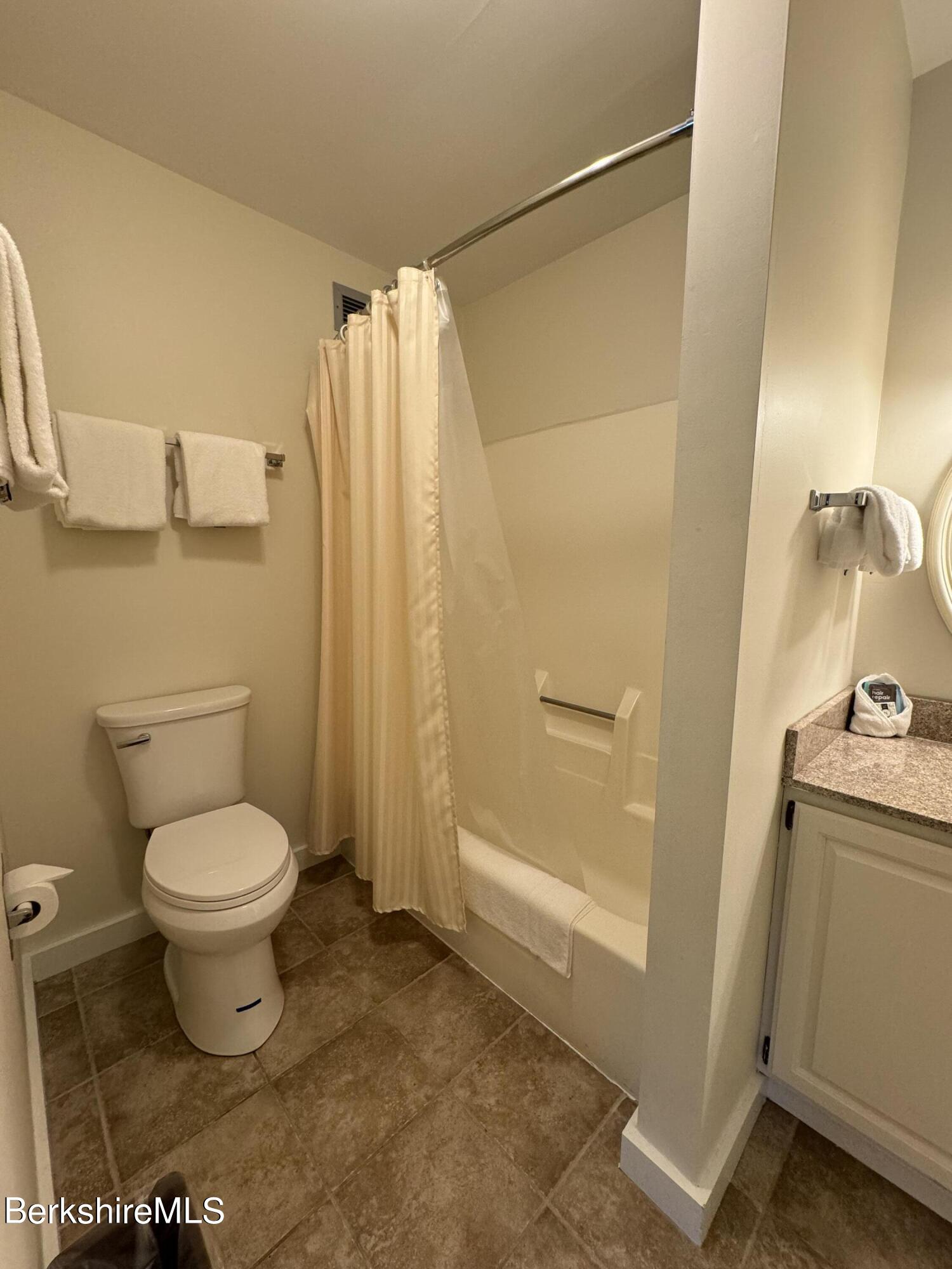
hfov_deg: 85.7
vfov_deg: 102.1
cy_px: 634
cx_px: 476
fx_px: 513
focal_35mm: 14
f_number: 2.2
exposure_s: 1/120
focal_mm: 2.22
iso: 200
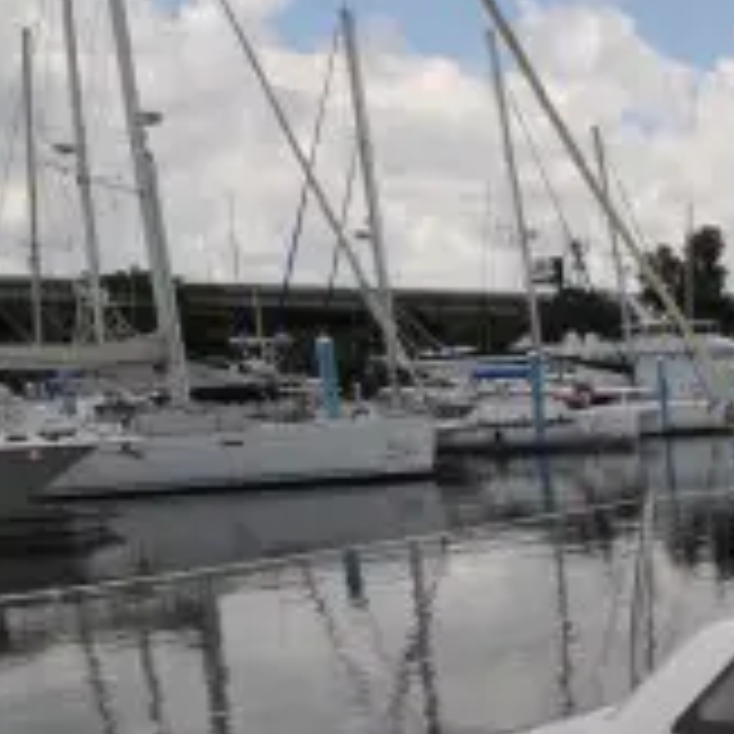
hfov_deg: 23.2
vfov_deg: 33.4
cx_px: 1234
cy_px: 543
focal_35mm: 50
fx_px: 1199
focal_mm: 10
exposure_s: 1/400
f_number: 10
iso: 200
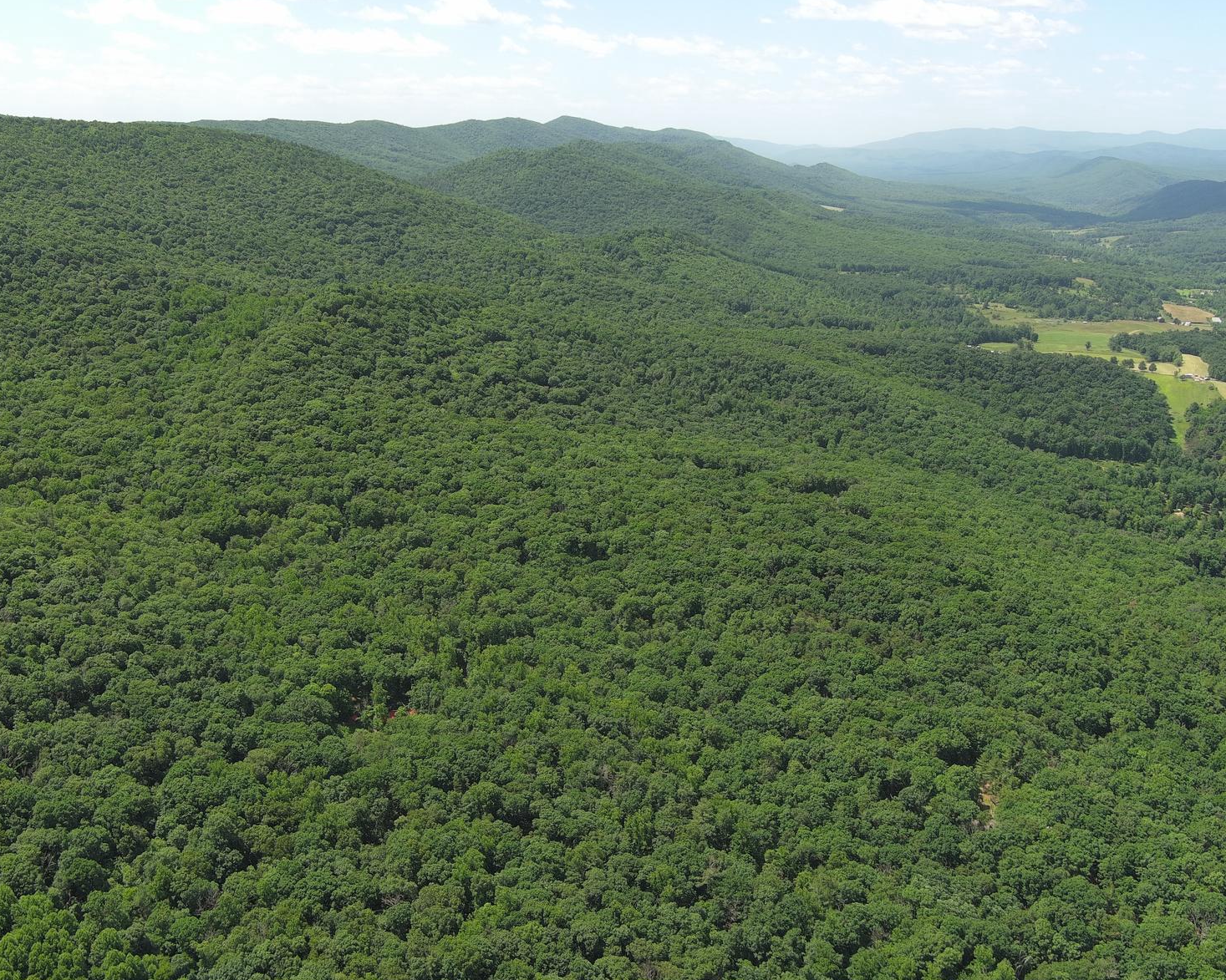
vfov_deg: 39.1
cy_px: 500
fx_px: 1379
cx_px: 544
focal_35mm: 38
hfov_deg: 47.9
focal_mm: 10.57
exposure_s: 1/807
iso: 100
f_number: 2.8
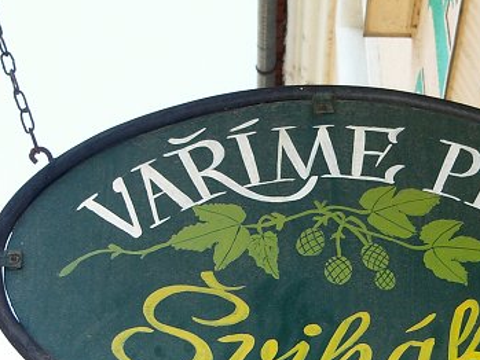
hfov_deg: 22.3
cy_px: 295
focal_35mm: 87
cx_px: 345
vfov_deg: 16.8
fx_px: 1207
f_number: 3.1
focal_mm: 6.3
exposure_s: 1/250
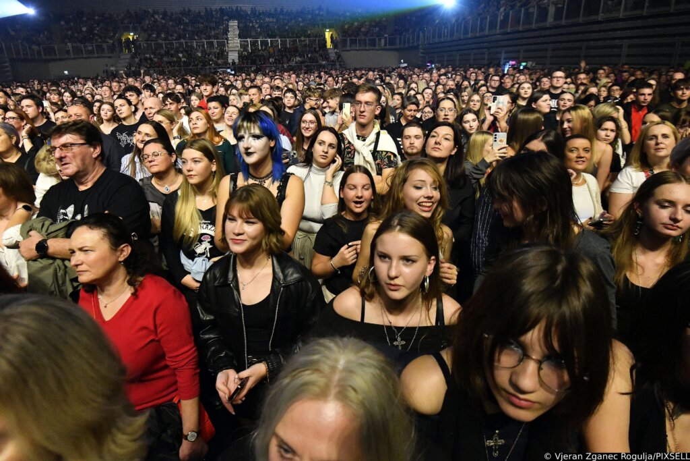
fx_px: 307
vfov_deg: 73.8
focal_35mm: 16
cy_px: 230
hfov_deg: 96.7
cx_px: 345
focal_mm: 16
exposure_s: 1/200
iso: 5000
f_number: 5
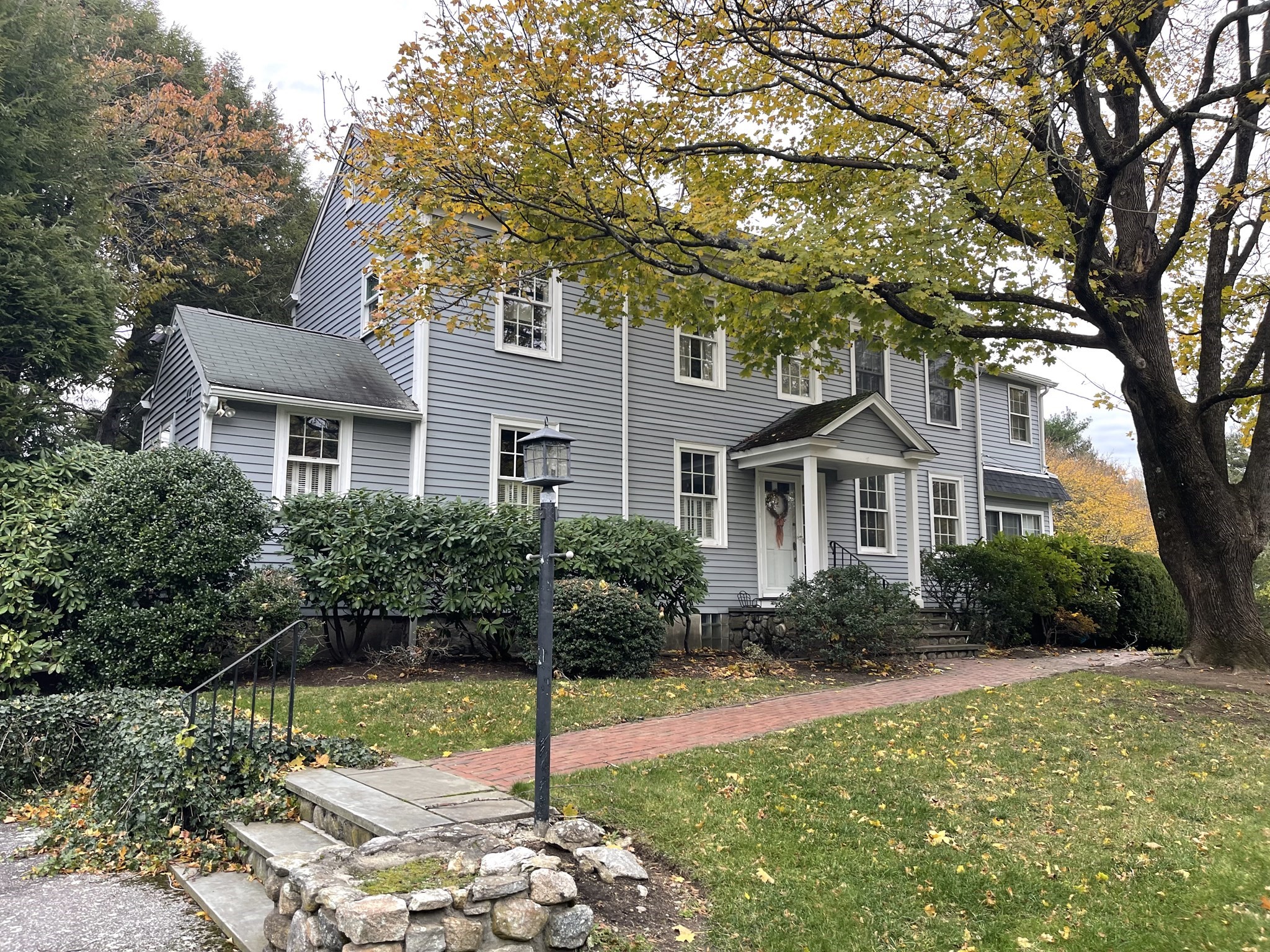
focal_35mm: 25
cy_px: 476
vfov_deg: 54.9
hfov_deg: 69.4
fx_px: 917
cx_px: 635
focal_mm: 5.1
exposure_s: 1/121
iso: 40
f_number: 1.6
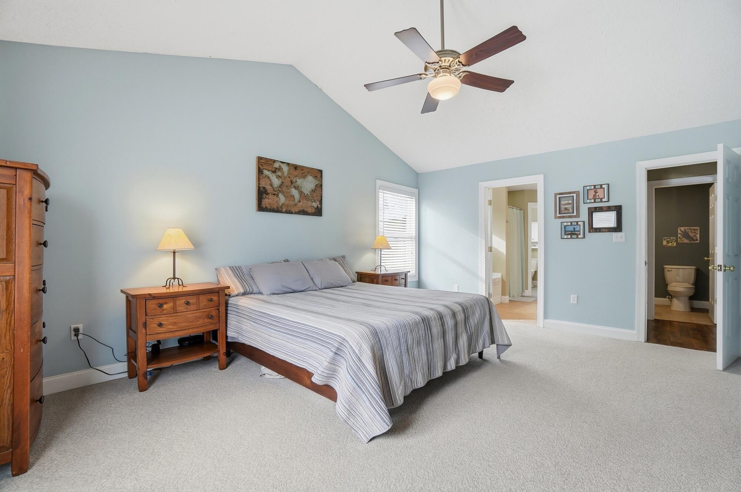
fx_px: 308
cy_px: 246
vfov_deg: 77.2
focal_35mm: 15
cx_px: 370
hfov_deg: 100.5
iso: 100
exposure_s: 1/500
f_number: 4
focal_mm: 10
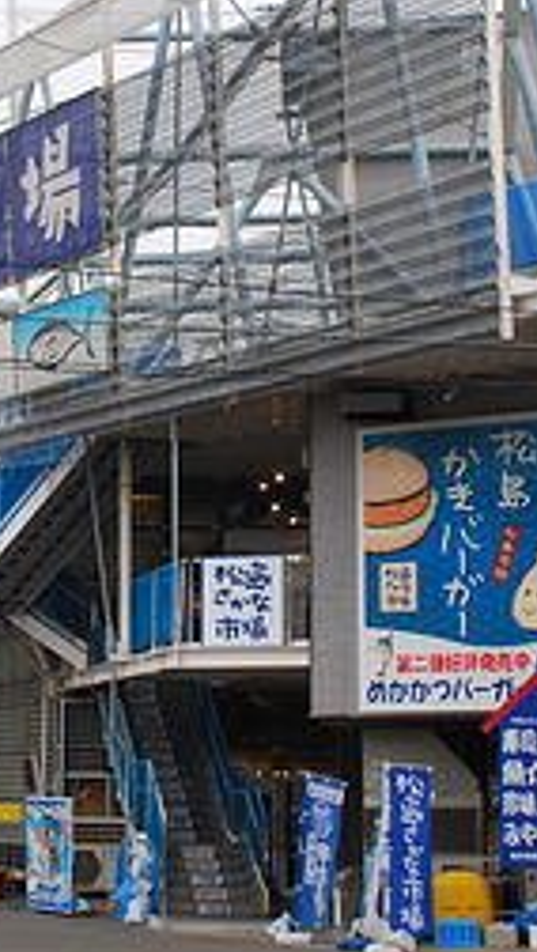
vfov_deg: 18.8
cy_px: 370
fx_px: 2882
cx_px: 110
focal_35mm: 114
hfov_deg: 10.6
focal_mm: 32
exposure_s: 1/200
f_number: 7.1
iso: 200
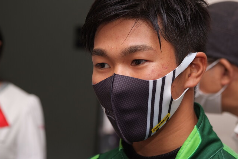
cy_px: 71
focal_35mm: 111
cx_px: 123
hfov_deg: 18.4
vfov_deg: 12.3
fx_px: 734
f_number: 4
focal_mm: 66
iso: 100
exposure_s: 1/60
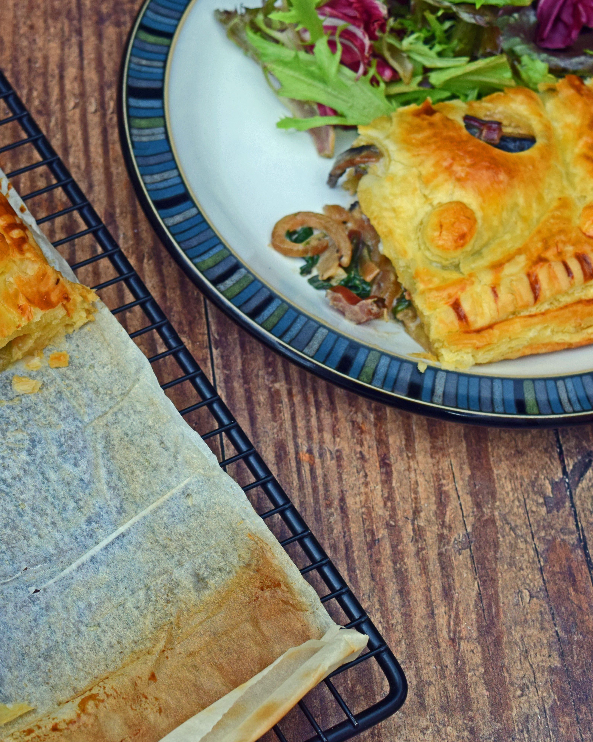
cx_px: 117
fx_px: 1865
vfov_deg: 22.5
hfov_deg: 17.9
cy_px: 372
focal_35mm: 85
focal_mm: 40
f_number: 7.1
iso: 400
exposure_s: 1/200
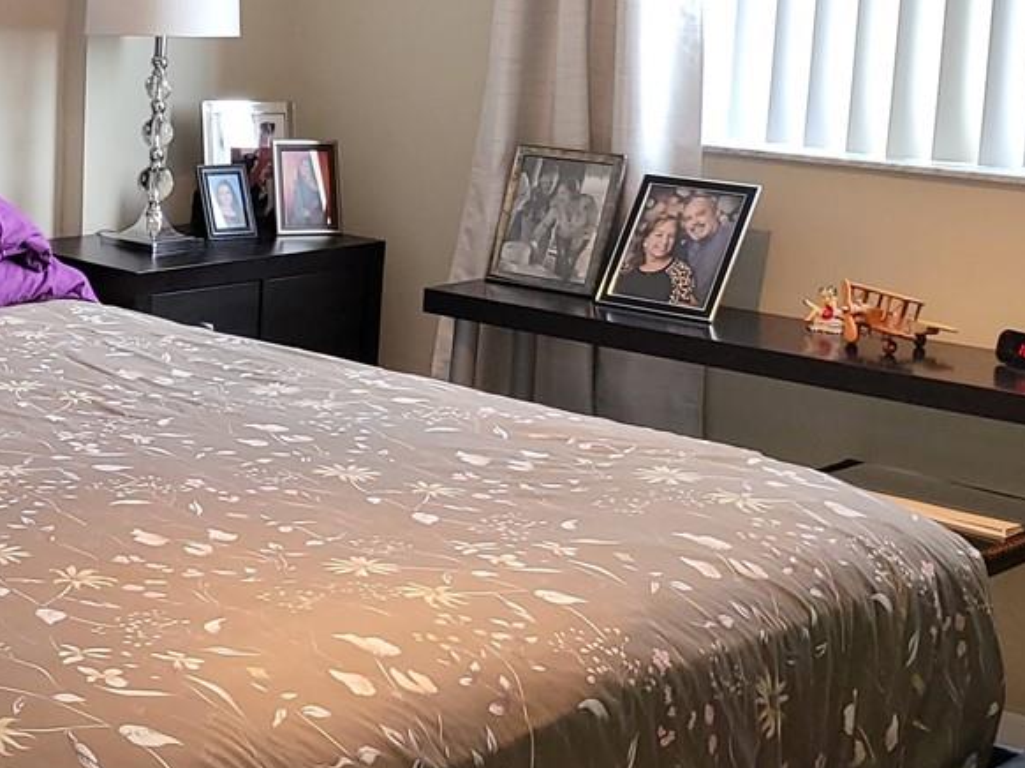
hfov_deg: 27.1
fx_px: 1953
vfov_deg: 22.1
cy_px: 208
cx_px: -92
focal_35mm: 66
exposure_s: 1/40
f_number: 1.8
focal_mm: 5
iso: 100
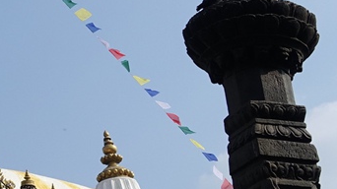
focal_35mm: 114
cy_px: -19
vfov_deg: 10.5
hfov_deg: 16.6
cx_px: -207
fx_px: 1018
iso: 125
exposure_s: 1/160
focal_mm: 11.45
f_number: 4
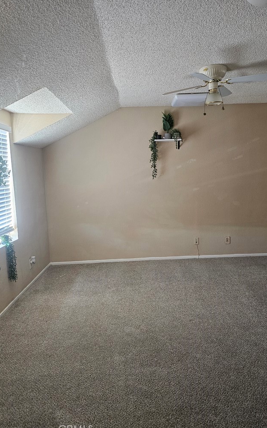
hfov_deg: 49.1
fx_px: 291
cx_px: 155
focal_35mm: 25
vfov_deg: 72.6
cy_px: 216
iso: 500
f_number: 1.7
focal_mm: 6.3
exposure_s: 1/60
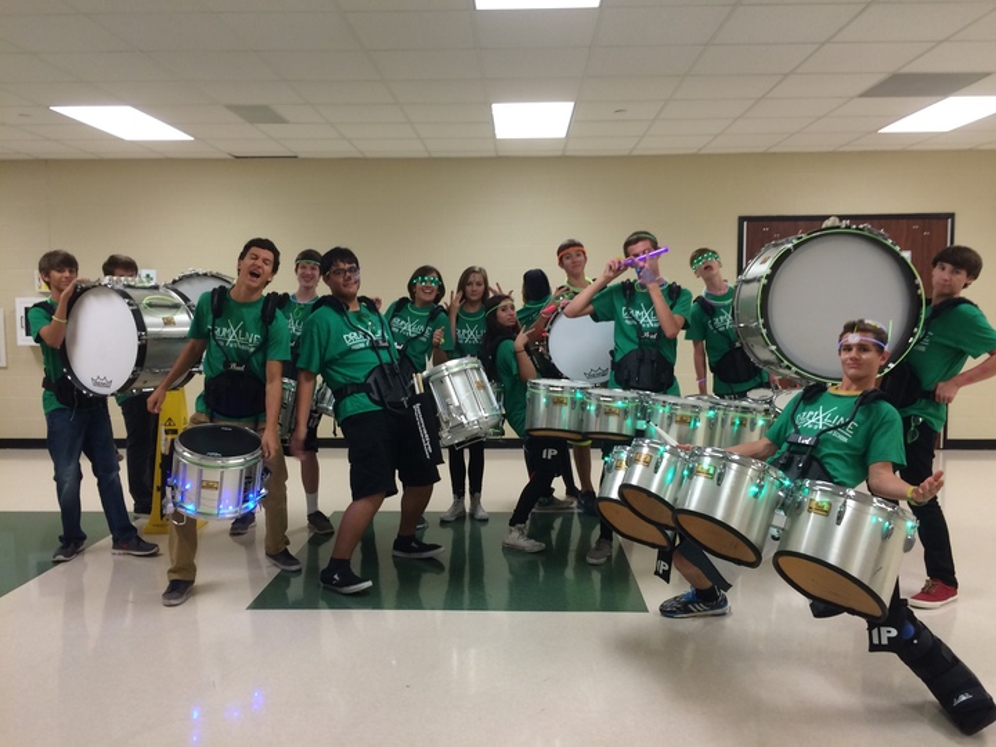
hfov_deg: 61.7
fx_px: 834
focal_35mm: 29
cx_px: 498
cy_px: 374
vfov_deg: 48.2
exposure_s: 1/30
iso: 100
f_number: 2.2
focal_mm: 4.15
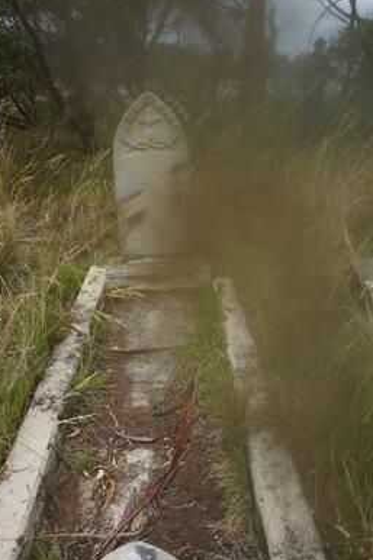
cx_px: 183
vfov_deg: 62.8
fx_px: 459
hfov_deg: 44.2
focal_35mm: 30
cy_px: 276
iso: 100
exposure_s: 1/160
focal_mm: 19
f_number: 9
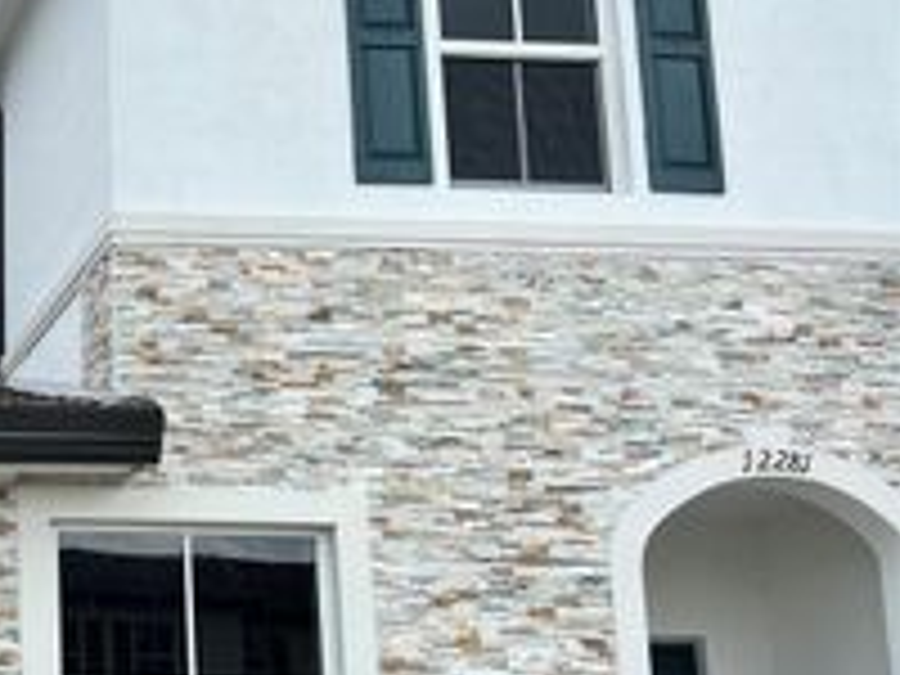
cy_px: 515
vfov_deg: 22.4
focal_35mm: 65
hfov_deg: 26.1
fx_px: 1690
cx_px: -220
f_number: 1.5
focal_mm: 5.7
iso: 50
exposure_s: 1/3165
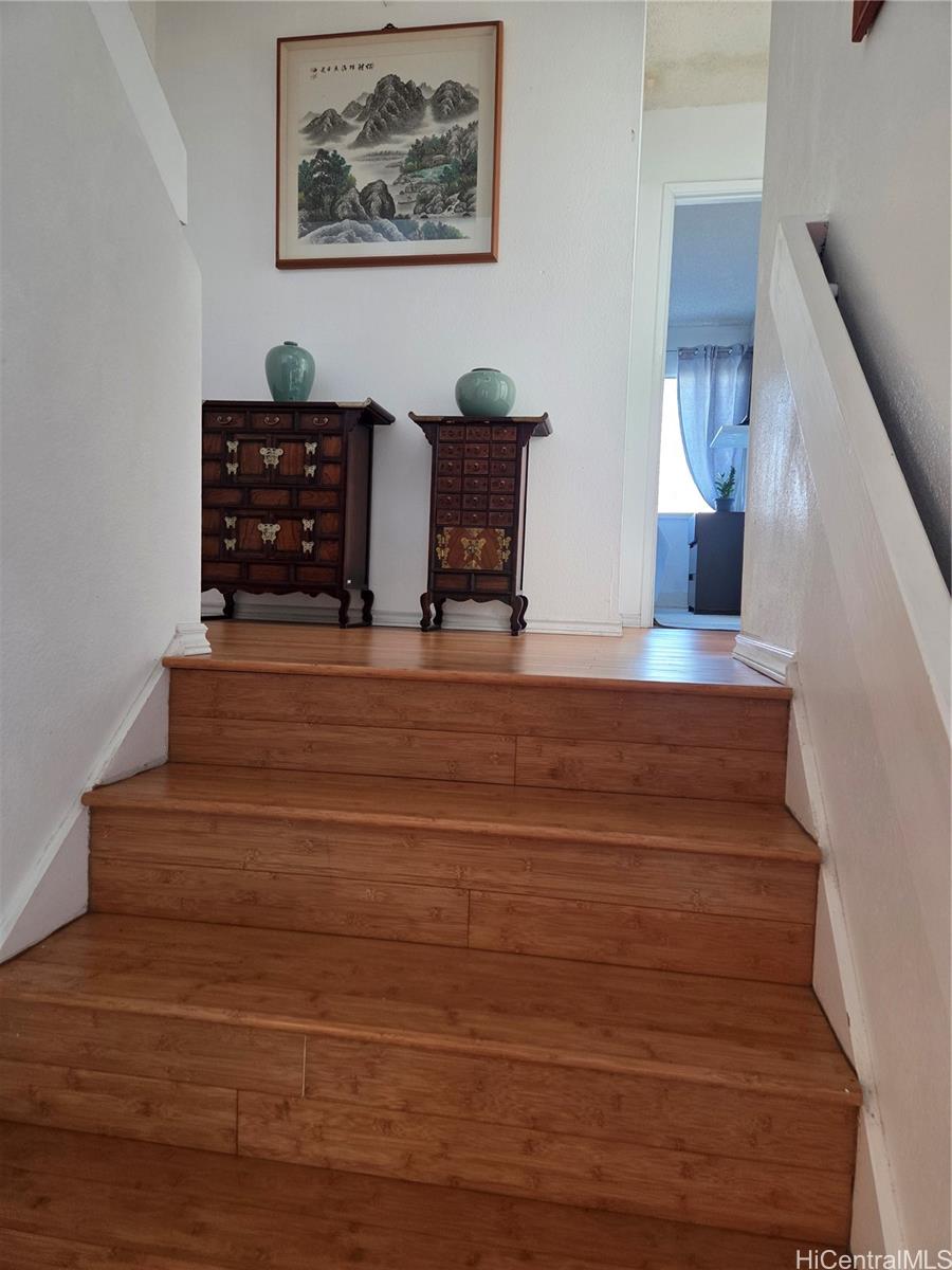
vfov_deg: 73.9
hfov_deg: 58.9
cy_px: 635
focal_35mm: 23
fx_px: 843
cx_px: 476
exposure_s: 1/120
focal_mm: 5.4
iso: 250
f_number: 1.8
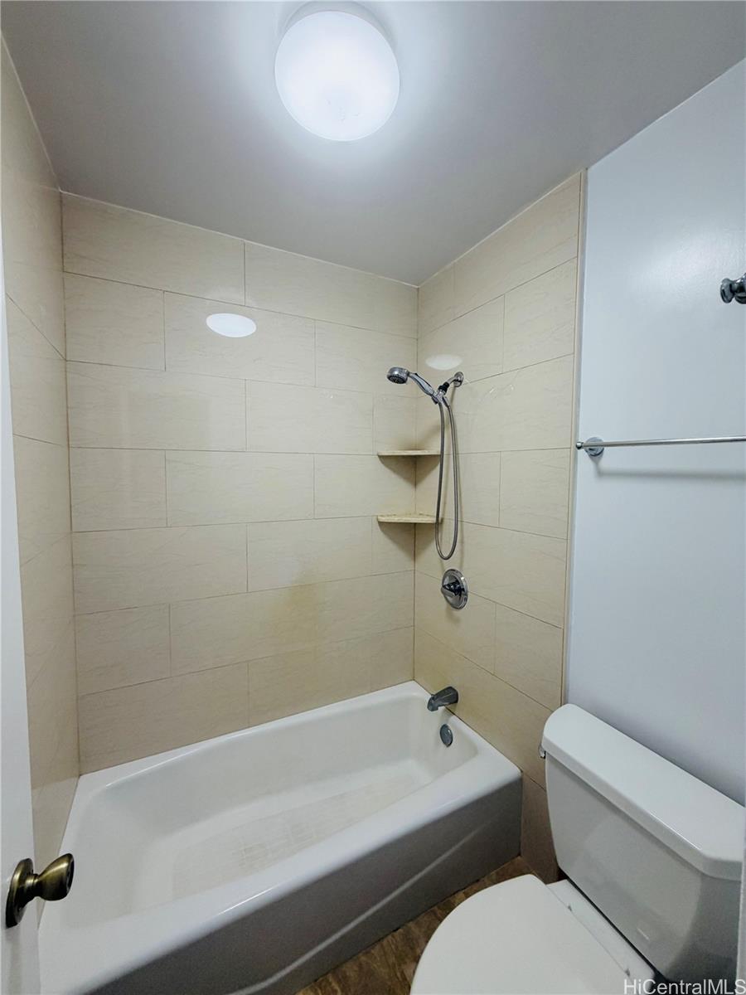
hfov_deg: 85.7
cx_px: 373
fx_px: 402
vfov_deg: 102.1
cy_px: 498
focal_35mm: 14
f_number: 2.2
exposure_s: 1/120
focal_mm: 2.22
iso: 125
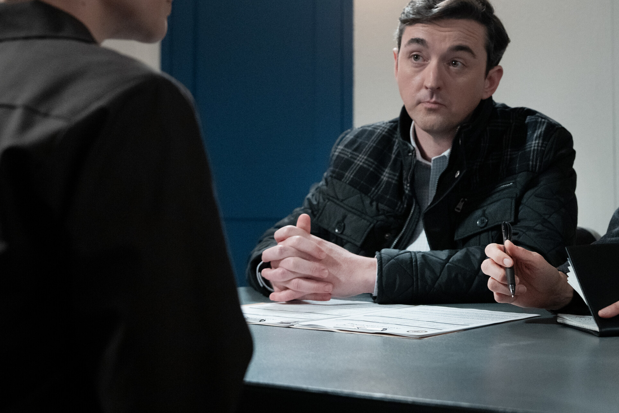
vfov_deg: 21.1
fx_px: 1100
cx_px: 464
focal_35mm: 64
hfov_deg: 30.9
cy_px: 113
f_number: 3.5
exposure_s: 1/60
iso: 6400
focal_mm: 41
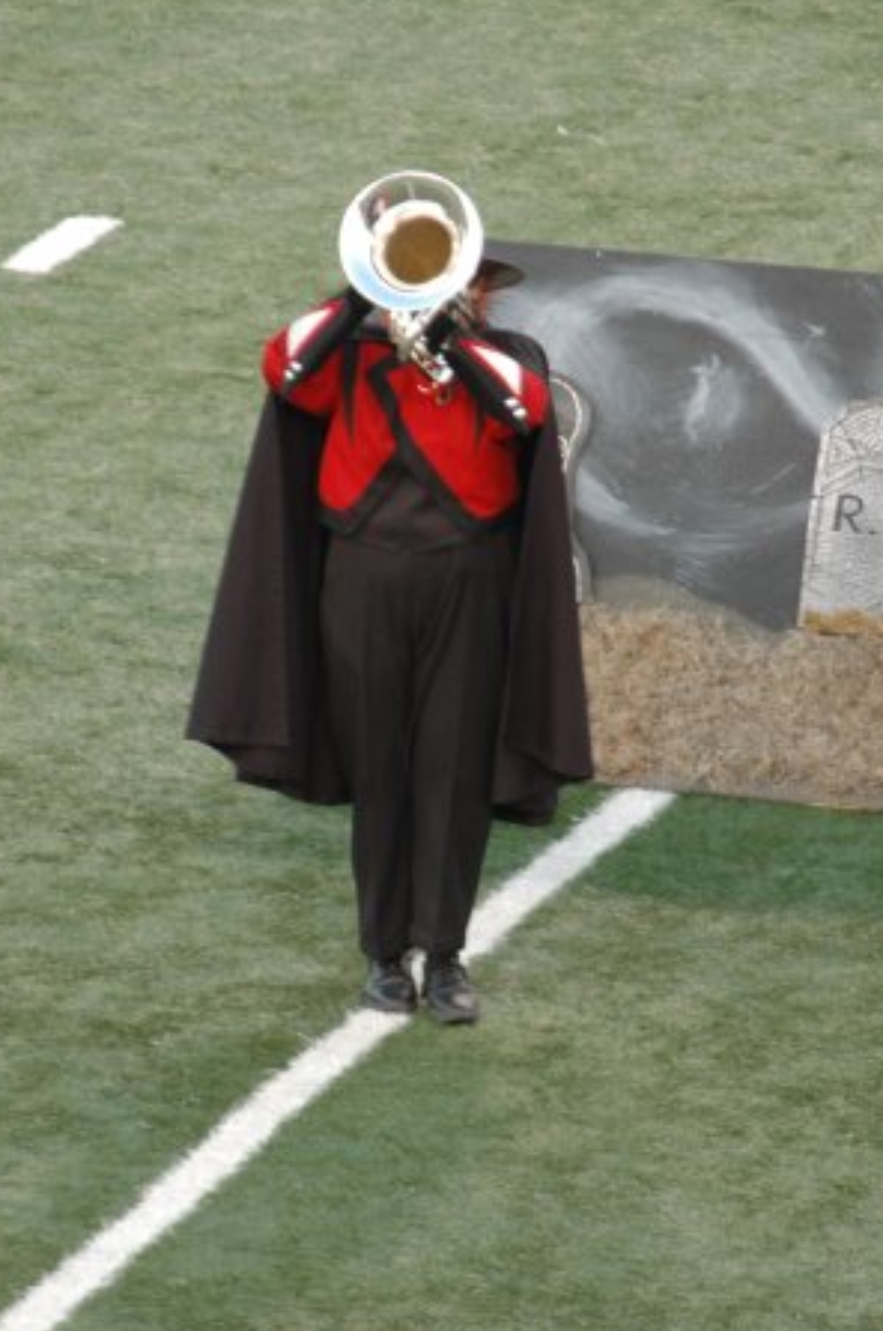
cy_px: 591
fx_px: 29818
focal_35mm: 808
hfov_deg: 1.7
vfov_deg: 2.6
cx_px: 461
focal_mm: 400
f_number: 5.6
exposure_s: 1/60
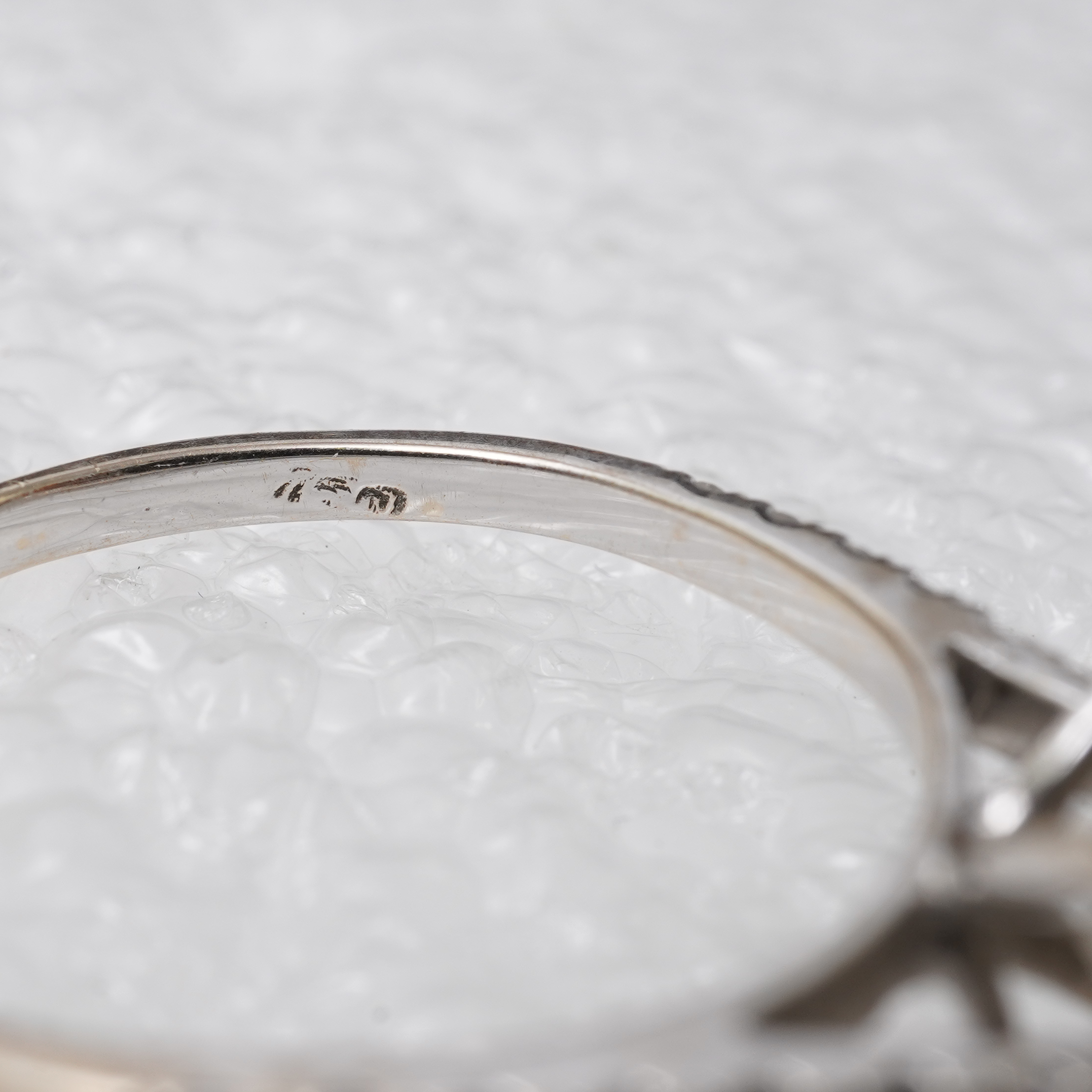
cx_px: 348
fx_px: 2427
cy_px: 501
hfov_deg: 25.2
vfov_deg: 25.3
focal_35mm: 68
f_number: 22
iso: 400
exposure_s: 1/125
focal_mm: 30
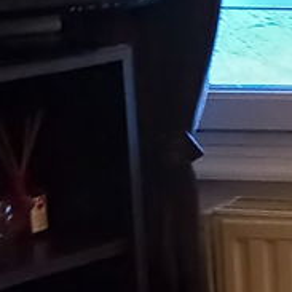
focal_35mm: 193
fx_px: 1842
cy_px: 131
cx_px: 715
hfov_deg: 8.3
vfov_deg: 9.1
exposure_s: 1/20
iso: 500
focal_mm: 4.6
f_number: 2
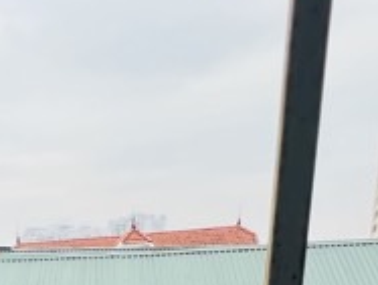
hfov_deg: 24.8
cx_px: -71
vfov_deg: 14.7
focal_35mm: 71
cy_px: 651
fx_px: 777
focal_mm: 1.57
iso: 32
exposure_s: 1/283
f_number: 1.8
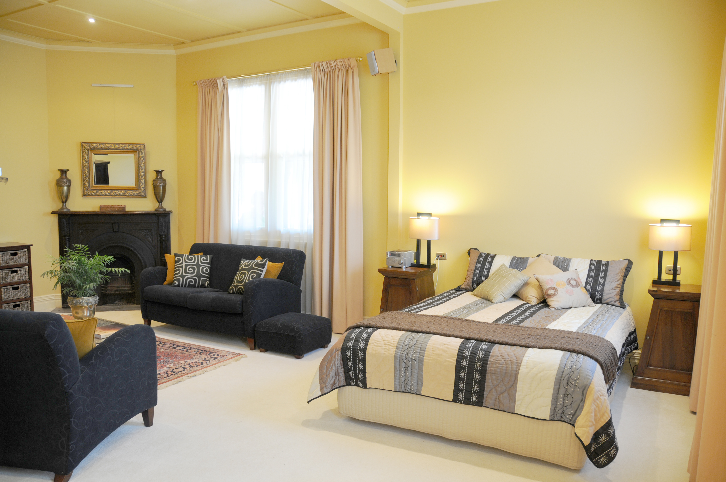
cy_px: 241
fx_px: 544
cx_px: 363
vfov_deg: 47.8
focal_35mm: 27
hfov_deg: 67.4
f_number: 3.5
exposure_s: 1/8
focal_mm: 18
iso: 200
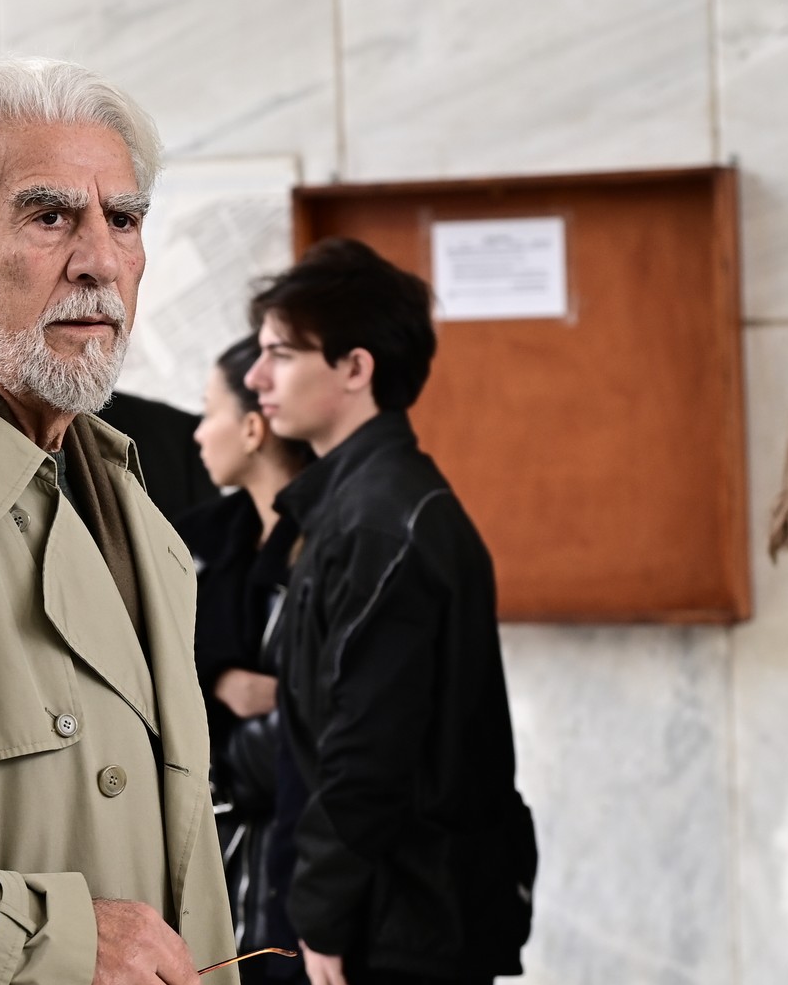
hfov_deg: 16.3
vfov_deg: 20.6
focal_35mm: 93
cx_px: 71
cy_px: 511
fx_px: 2711
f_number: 4
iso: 500
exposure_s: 1/320
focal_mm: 61
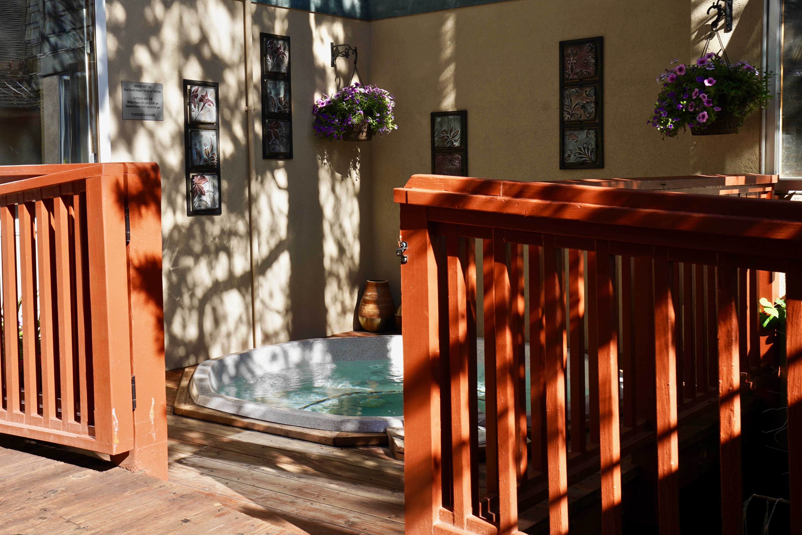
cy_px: 223
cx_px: 307
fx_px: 1002
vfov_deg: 29.8
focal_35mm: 45
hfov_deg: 43.3
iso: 100
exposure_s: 1/100
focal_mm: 35
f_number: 8
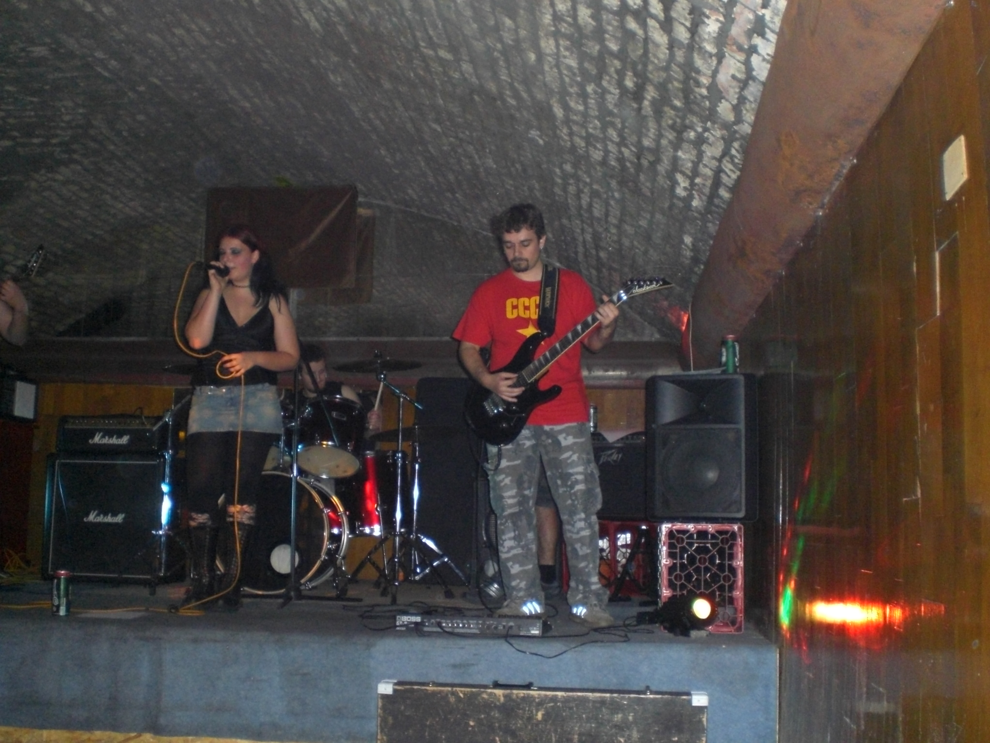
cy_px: 372
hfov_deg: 49.0
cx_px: 495
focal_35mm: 38
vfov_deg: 37.7
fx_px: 1087
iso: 200
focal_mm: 6.3
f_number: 3.1
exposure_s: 1/30
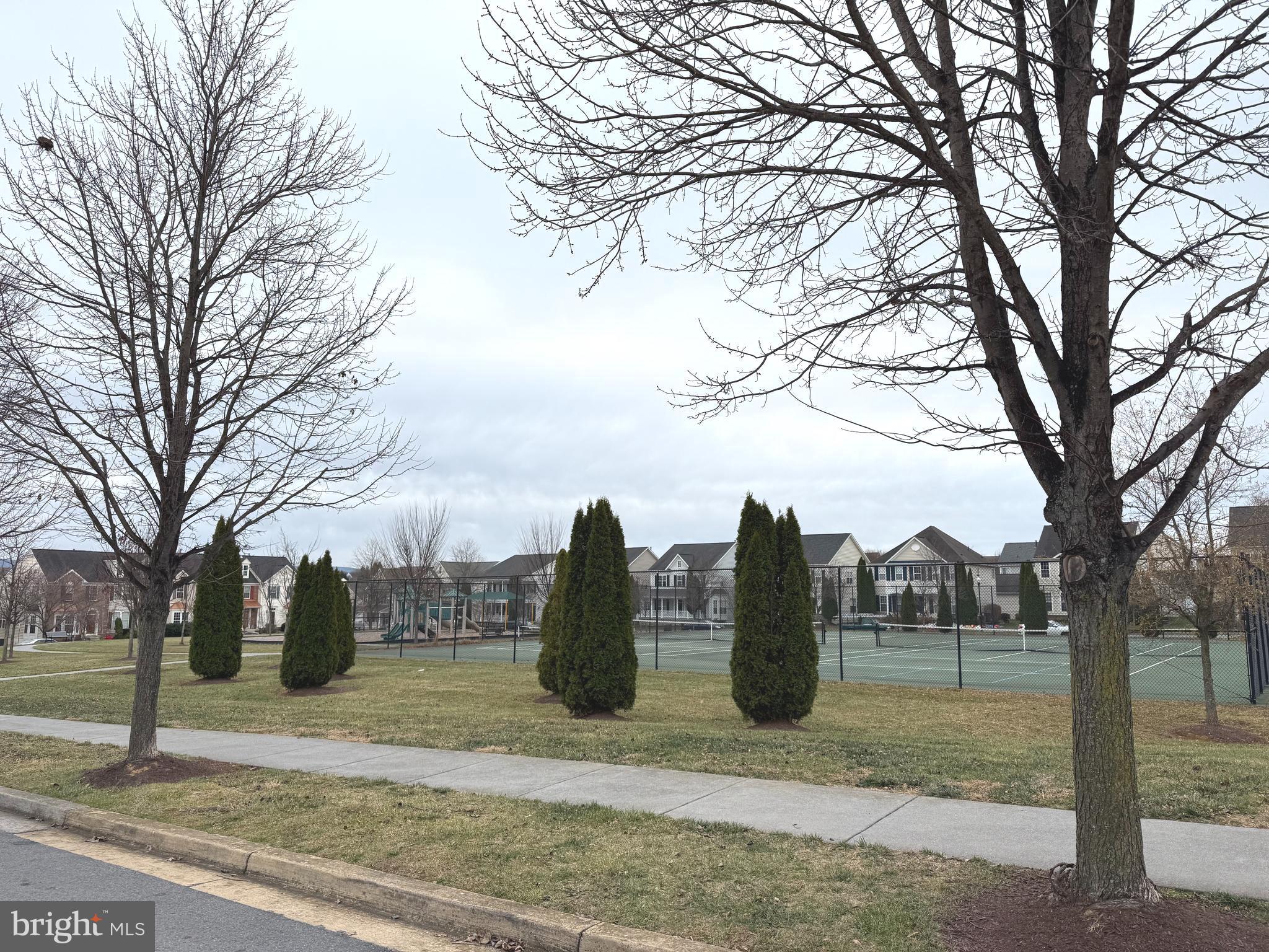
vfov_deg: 56.8
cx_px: 634
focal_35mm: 24
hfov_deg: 71.6
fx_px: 880
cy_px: 476
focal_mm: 6.76
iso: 80
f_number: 1.78
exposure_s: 1/1292
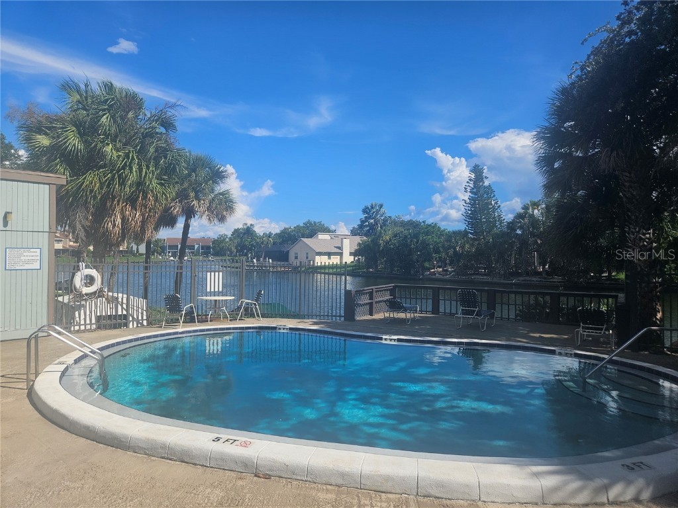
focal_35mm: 23
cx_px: 339
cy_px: 254
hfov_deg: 73.9
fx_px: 450
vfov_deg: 58.9
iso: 25
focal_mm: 5.4
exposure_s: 1/2265
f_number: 1.8
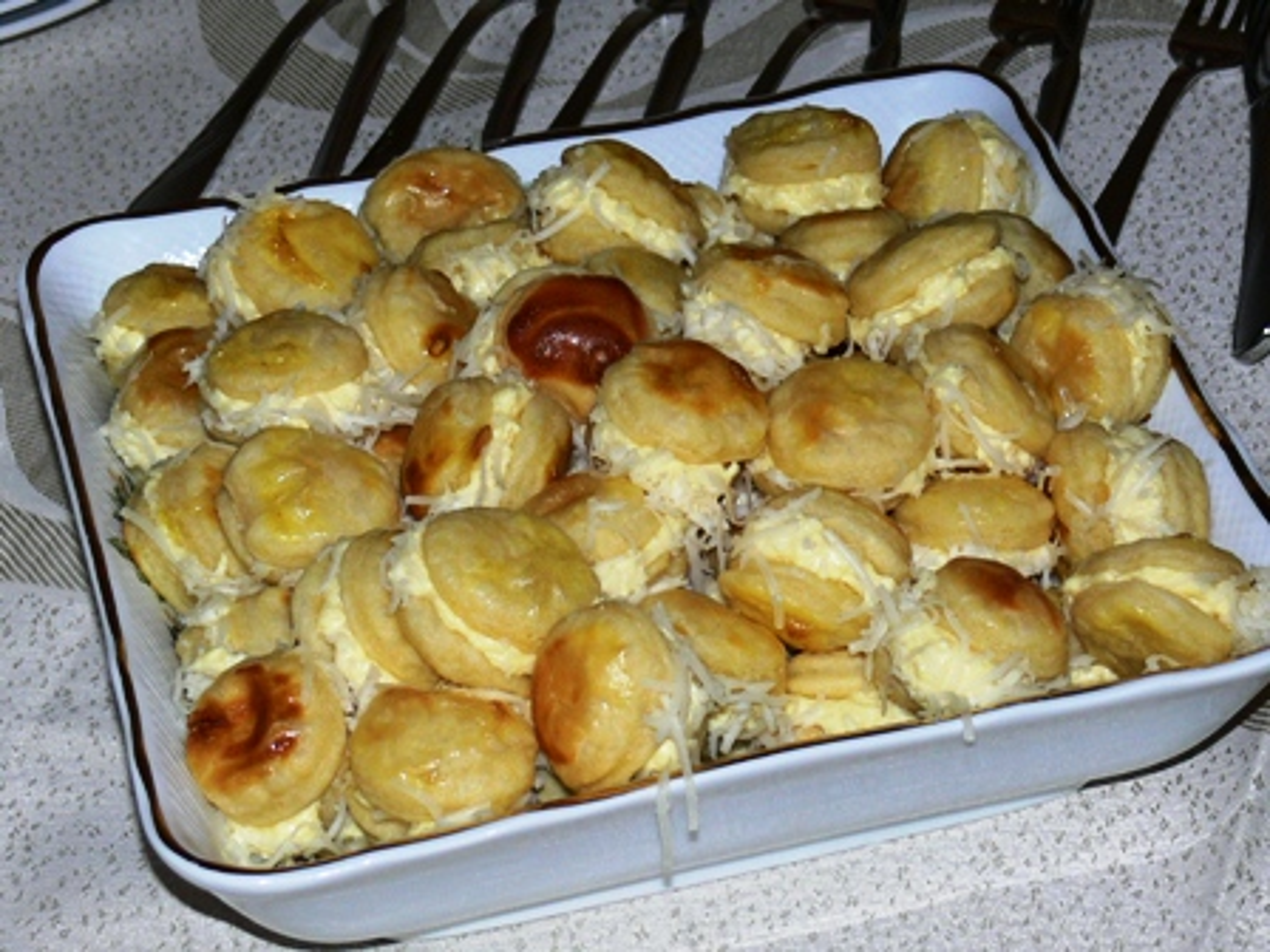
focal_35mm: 114
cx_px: 635
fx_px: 4182
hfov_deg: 17.3
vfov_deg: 13.0
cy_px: 476
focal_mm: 15.3
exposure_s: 1/30
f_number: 3.2
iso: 100
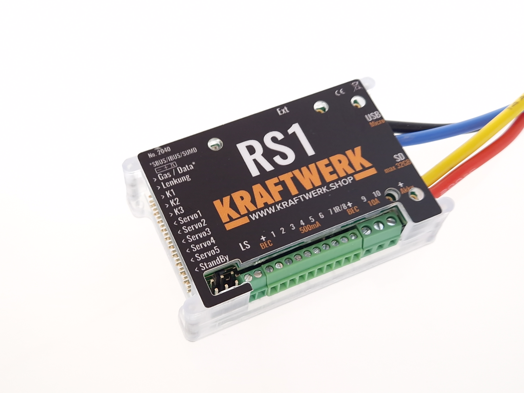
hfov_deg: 73.9
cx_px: 262
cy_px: 196
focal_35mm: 23
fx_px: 348
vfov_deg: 58.9
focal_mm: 5.4
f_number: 1.8
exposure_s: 1/10
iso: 50
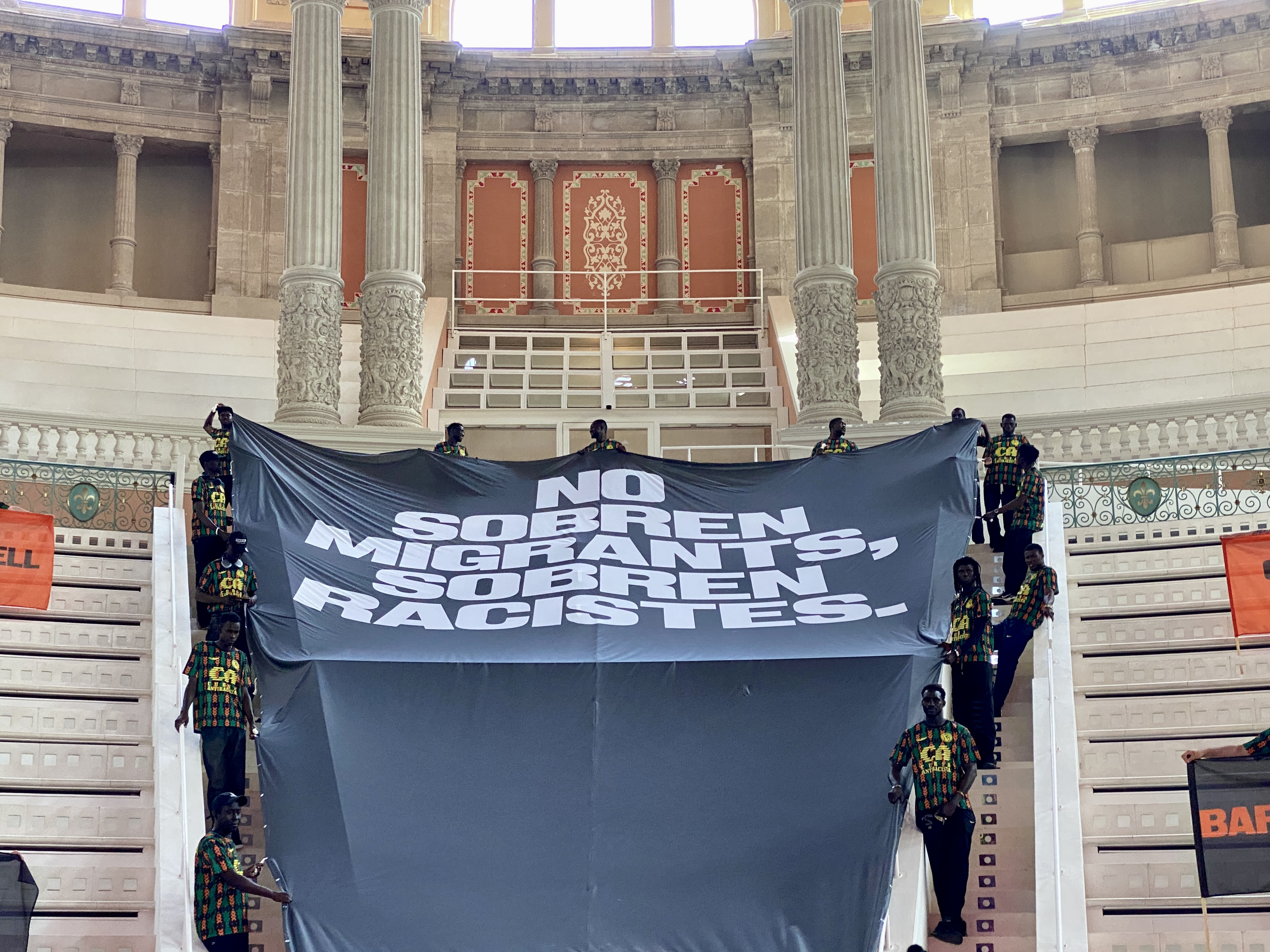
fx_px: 1908
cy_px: 476
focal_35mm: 52
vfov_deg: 28.0
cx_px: 635
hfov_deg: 36.8
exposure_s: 1/82
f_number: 2
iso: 160
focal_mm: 6
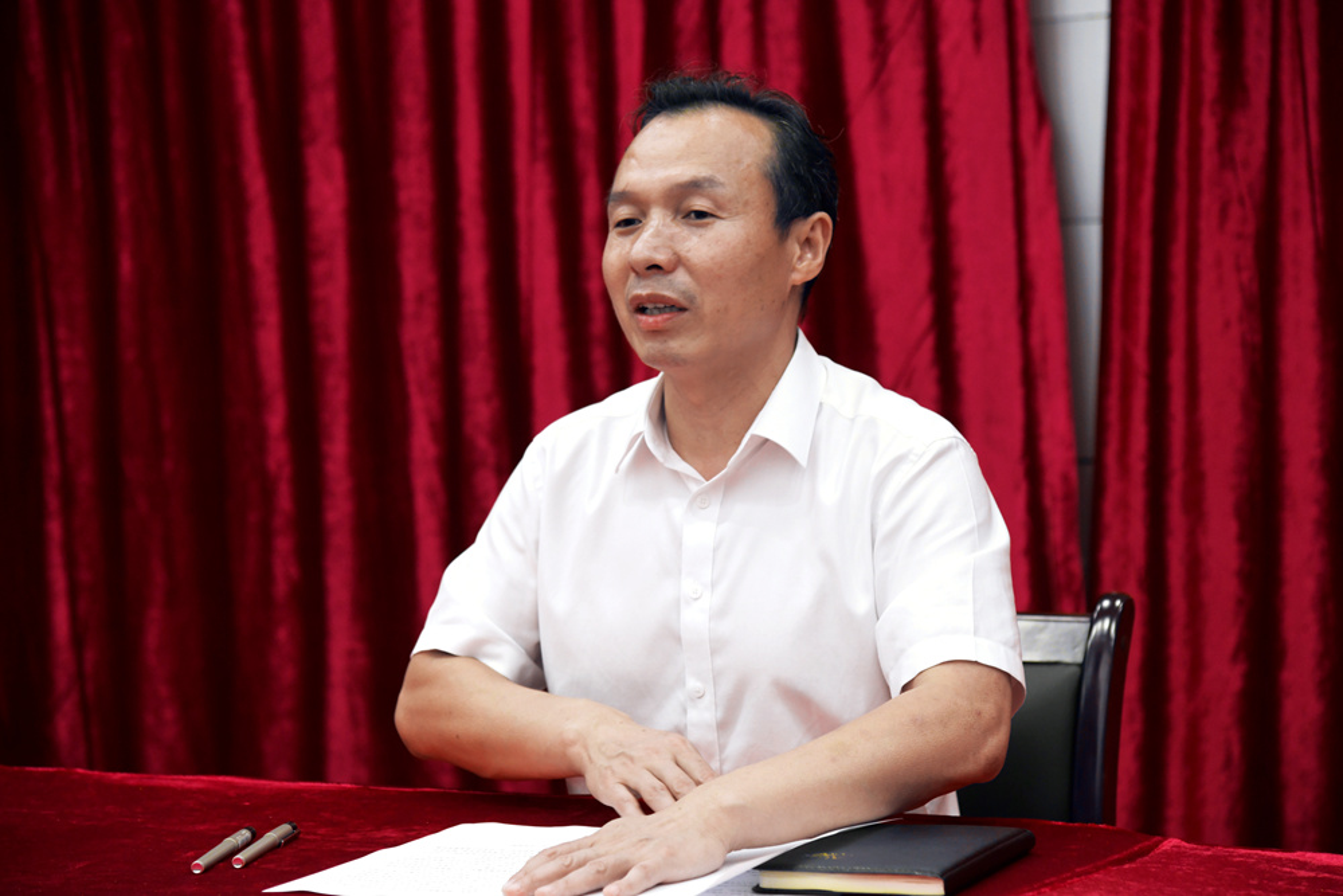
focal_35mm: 92
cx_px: 672
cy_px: 448
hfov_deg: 22.1
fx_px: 3432
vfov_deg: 14.9
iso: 1000
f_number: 4.5
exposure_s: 1/125
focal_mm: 92
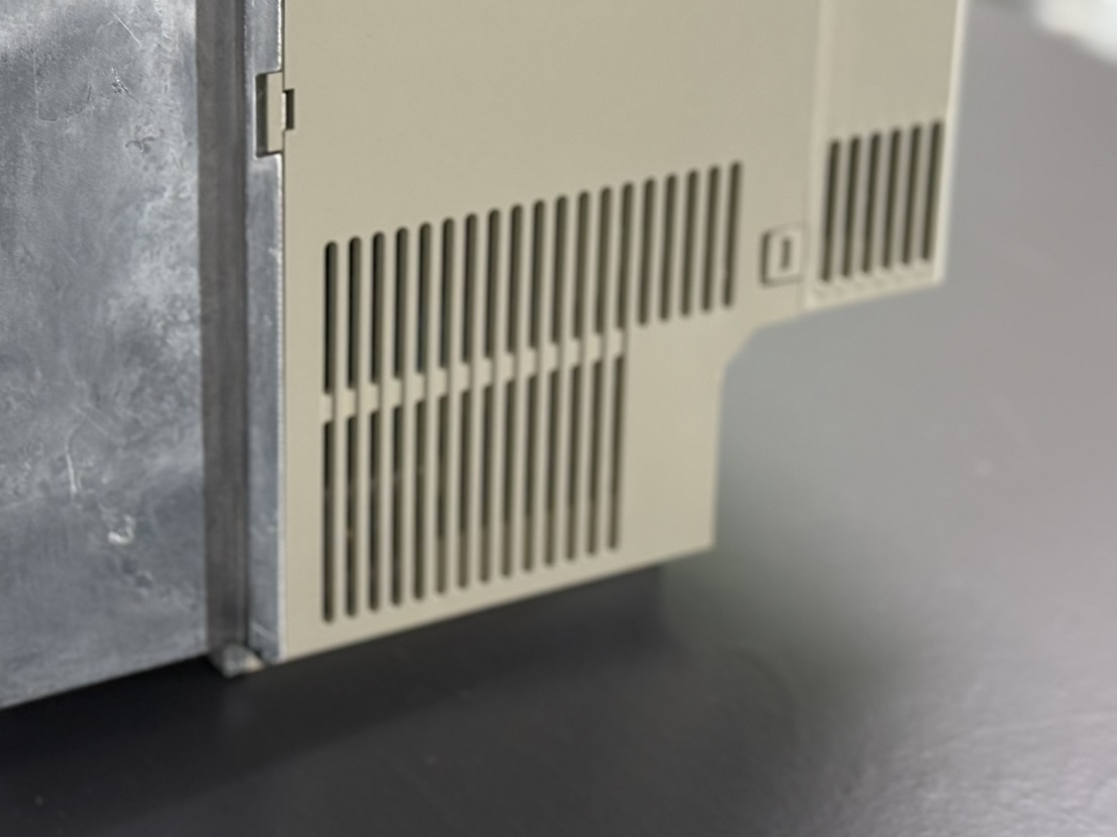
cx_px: 267
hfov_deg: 21.8
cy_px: 111
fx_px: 2871
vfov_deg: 16.4
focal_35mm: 89
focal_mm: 6.76
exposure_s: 1/50
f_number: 1.78
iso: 160
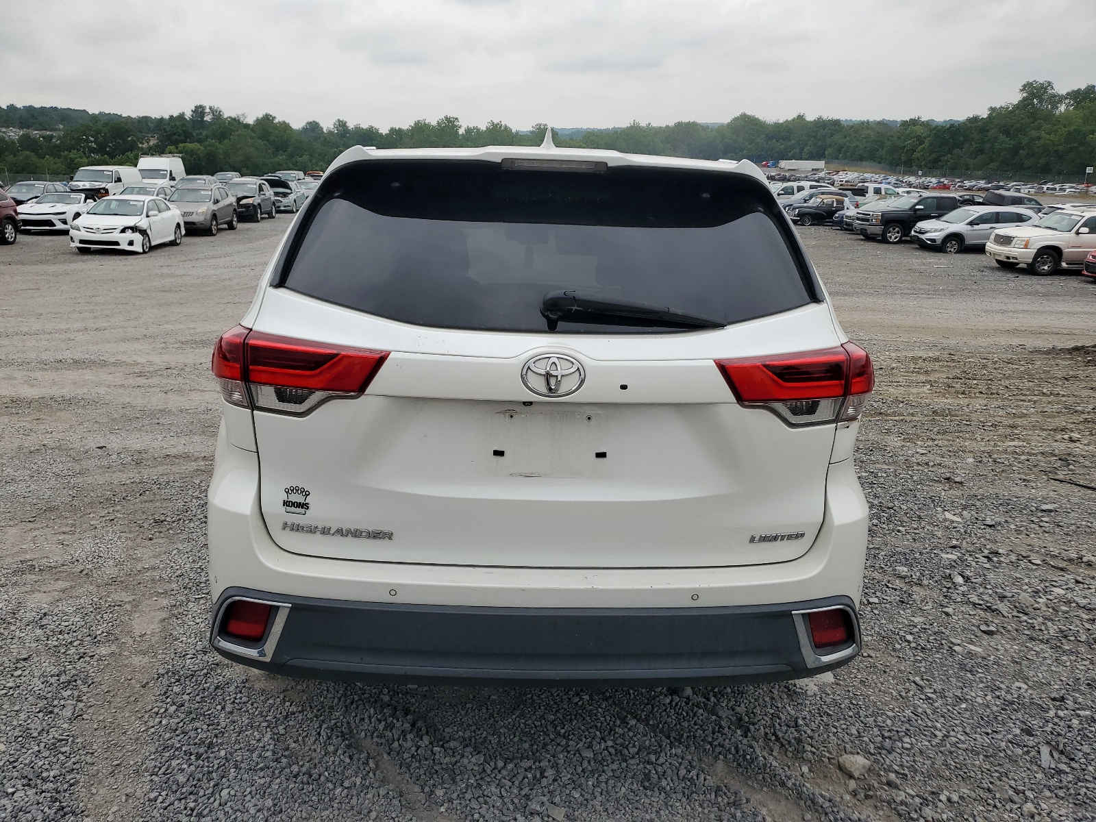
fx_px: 823
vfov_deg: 53.1
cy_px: 411
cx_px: 548
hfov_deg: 67.3
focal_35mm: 26
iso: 50
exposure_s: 1/2000
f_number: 1.5
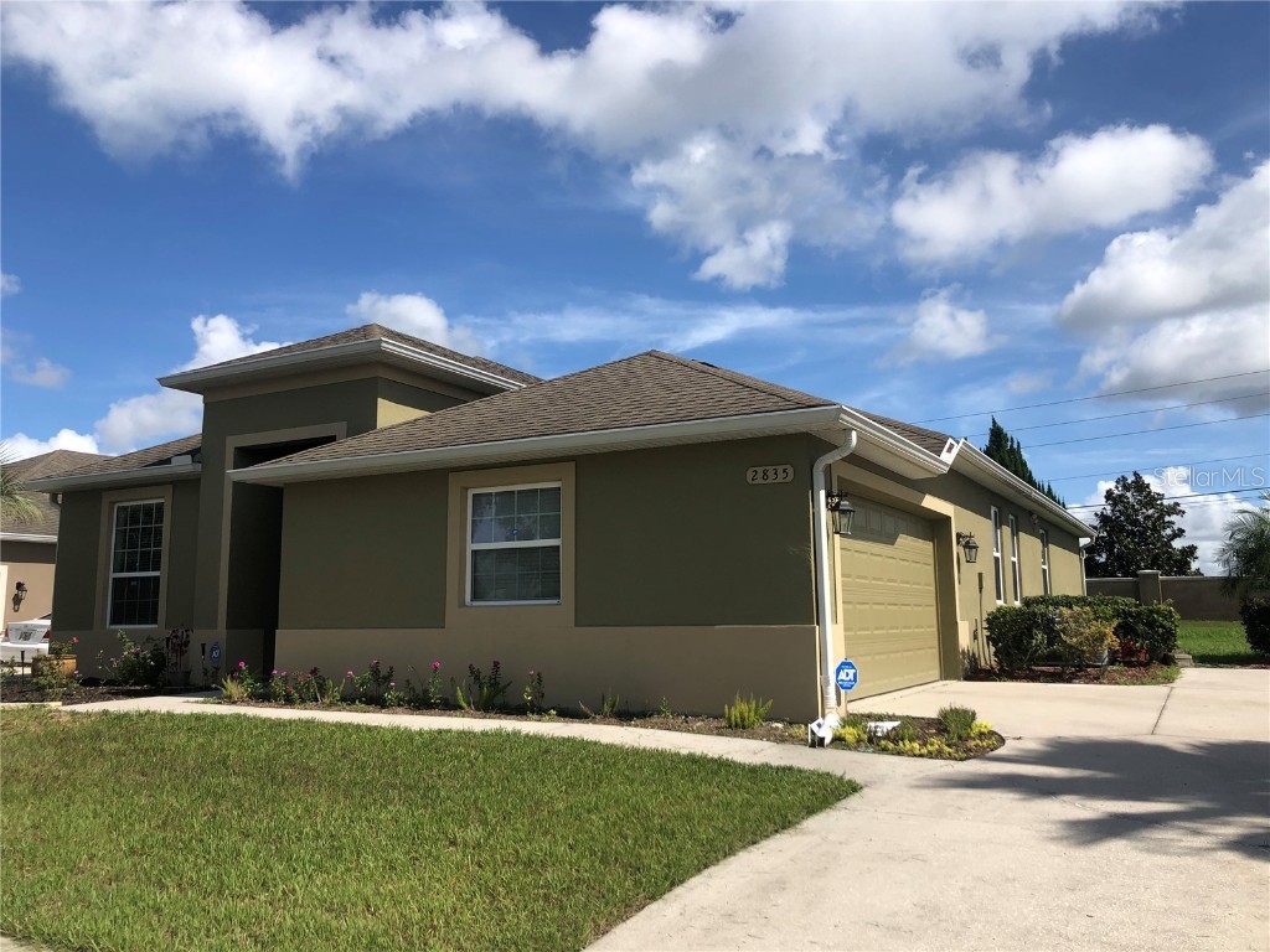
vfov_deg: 49.7
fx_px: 1027
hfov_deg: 63.4
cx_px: 635
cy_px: 476
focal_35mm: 28
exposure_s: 1/2404
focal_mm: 3.99
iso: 25
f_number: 1.8
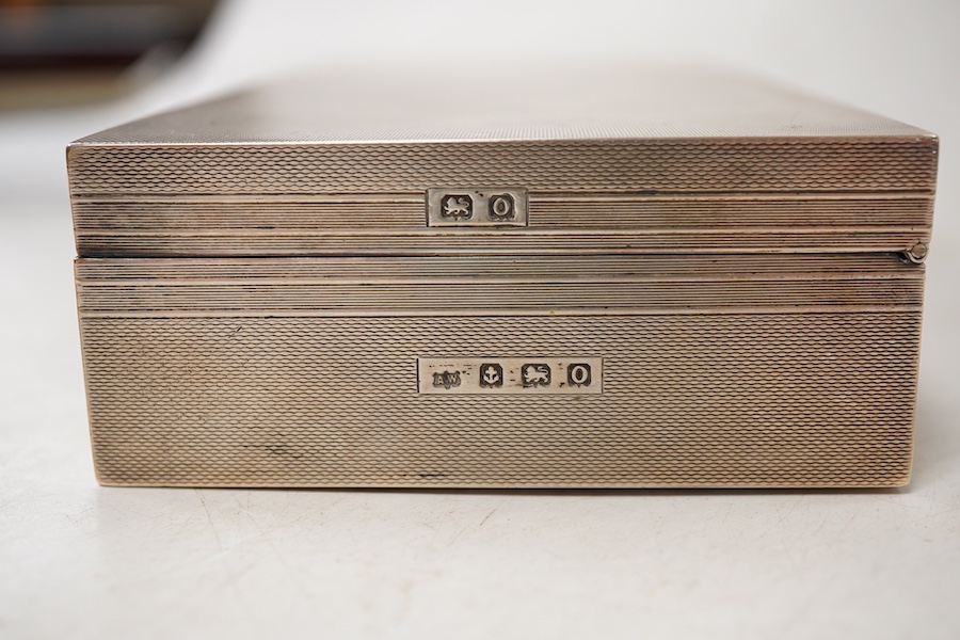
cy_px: 320
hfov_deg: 43.6
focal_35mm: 45
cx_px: 480
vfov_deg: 29.9
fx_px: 1200
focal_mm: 30
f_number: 8
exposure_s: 1/125
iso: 1250
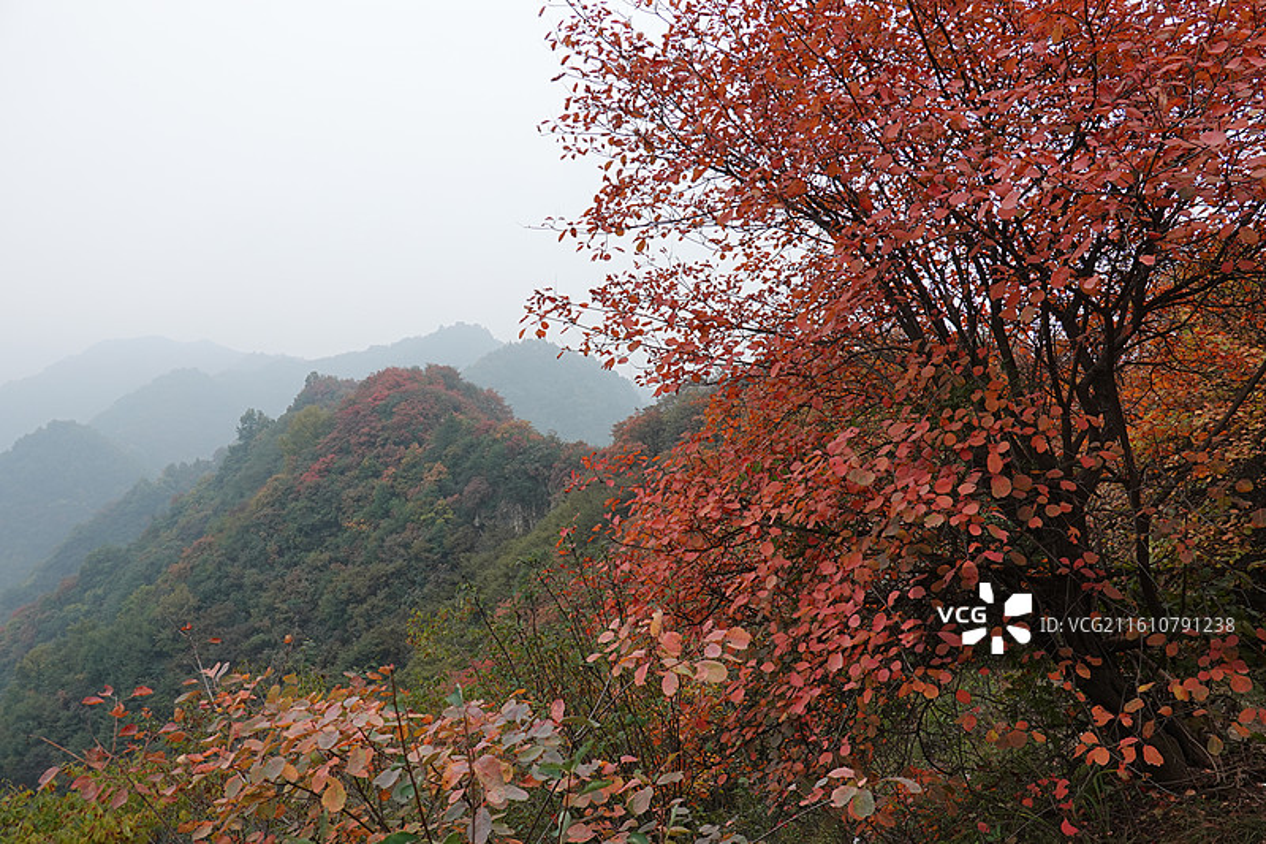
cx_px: 633
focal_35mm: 31
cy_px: 422
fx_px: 1090
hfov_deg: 60.3
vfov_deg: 42.3
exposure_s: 1/200
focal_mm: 11.52
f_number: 5
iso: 125
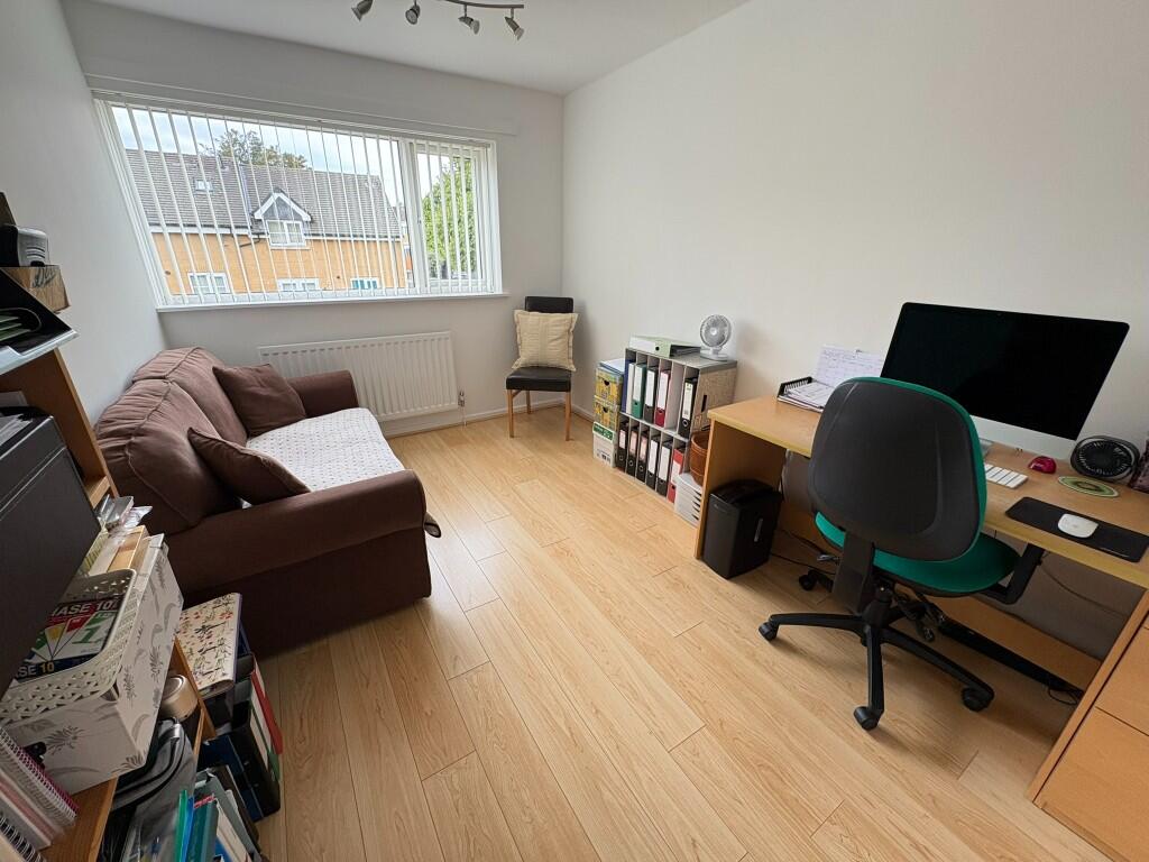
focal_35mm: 14
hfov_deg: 102.1
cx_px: 574
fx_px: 465
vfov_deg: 85.7
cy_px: 431
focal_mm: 2.22
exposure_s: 1/99
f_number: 2.2
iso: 200
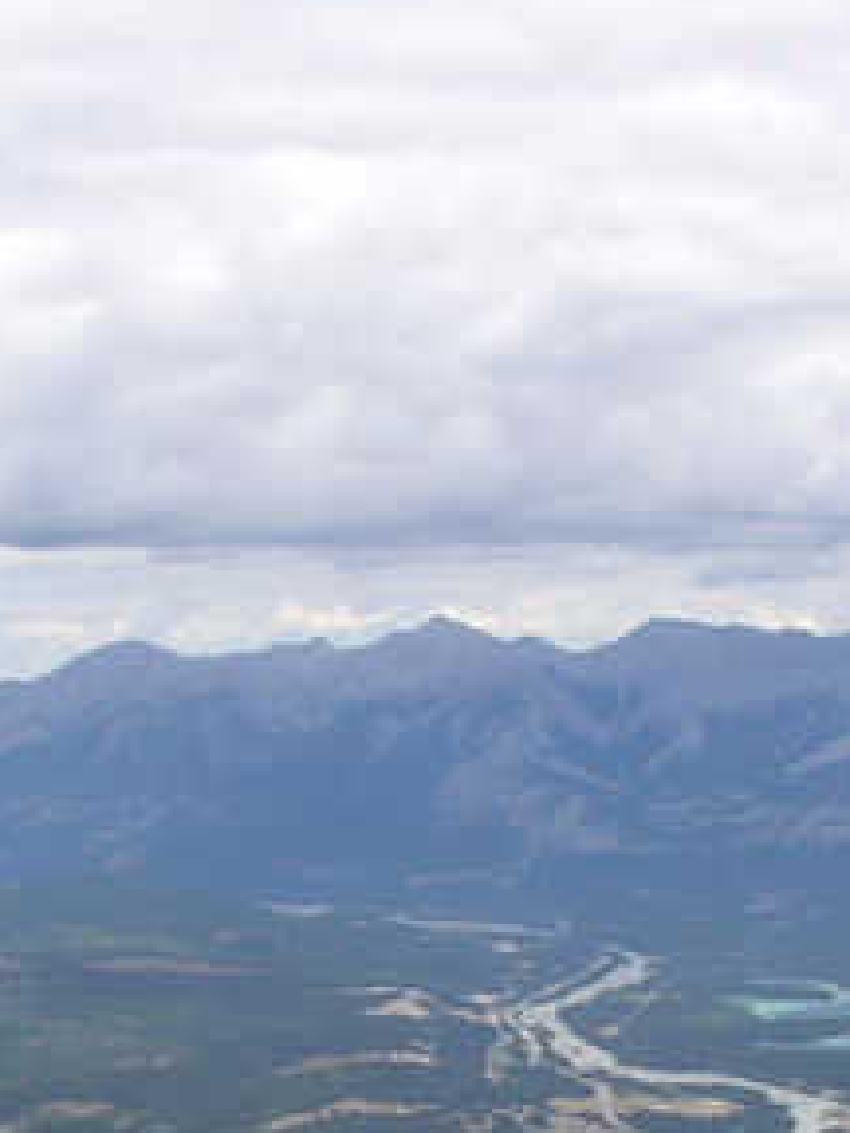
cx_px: 421
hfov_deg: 17.4
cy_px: 1009
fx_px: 2783
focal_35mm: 85
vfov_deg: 22.5
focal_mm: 8.9
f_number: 5.6
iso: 50
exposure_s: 1/208
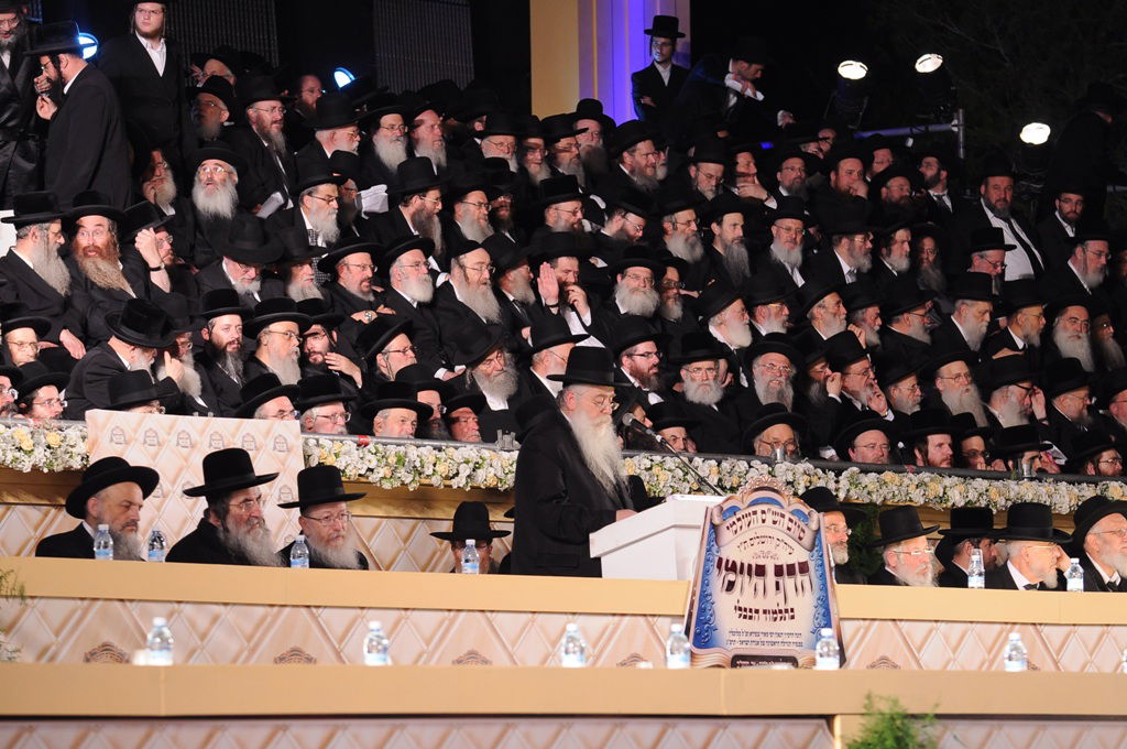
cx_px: 564
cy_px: 374
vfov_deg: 6.8
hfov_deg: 10.2
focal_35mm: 202
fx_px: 6331
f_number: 4
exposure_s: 1/60
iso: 500
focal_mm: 135
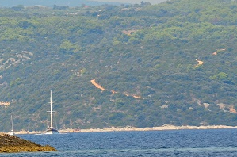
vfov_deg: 1.6
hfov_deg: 2.4
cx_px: -34
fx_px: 5597
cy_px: 41
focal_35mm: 852
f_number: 5.6
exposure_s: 1/2000
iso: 400
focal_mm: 170
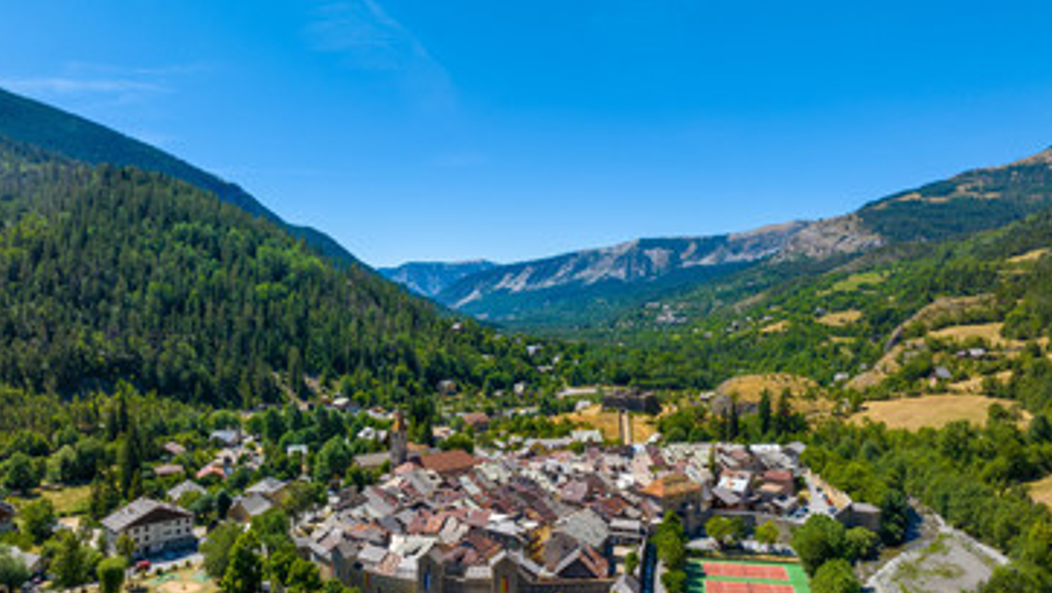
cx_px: 523
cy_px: 291
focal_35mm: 27
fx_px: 753
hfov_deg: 69.8
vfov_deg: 42.9
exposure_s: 1/120
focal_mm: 12.3
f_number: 11
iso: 100
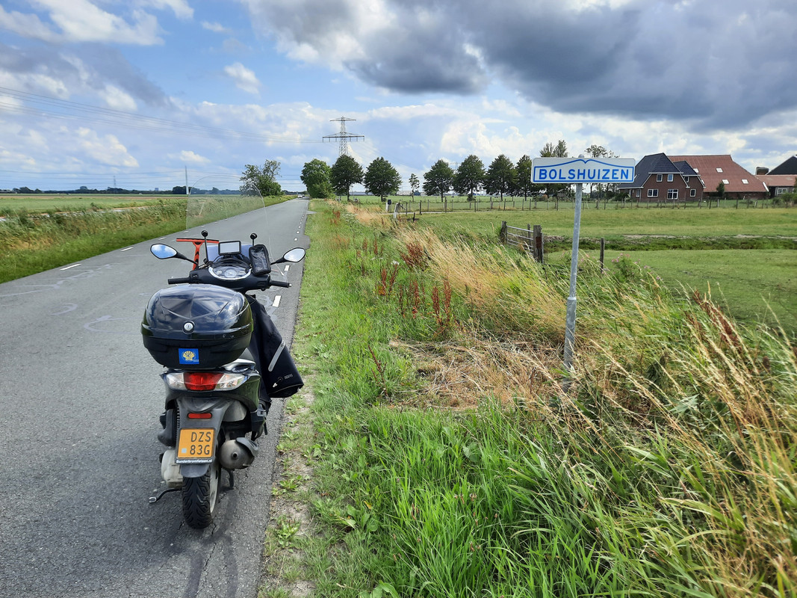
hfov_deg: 69.4
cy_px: 299
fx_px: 576
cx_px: 398
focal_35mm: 25
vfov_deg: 54.9
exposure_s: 1/908
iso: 32
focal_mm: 4.6
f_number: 2
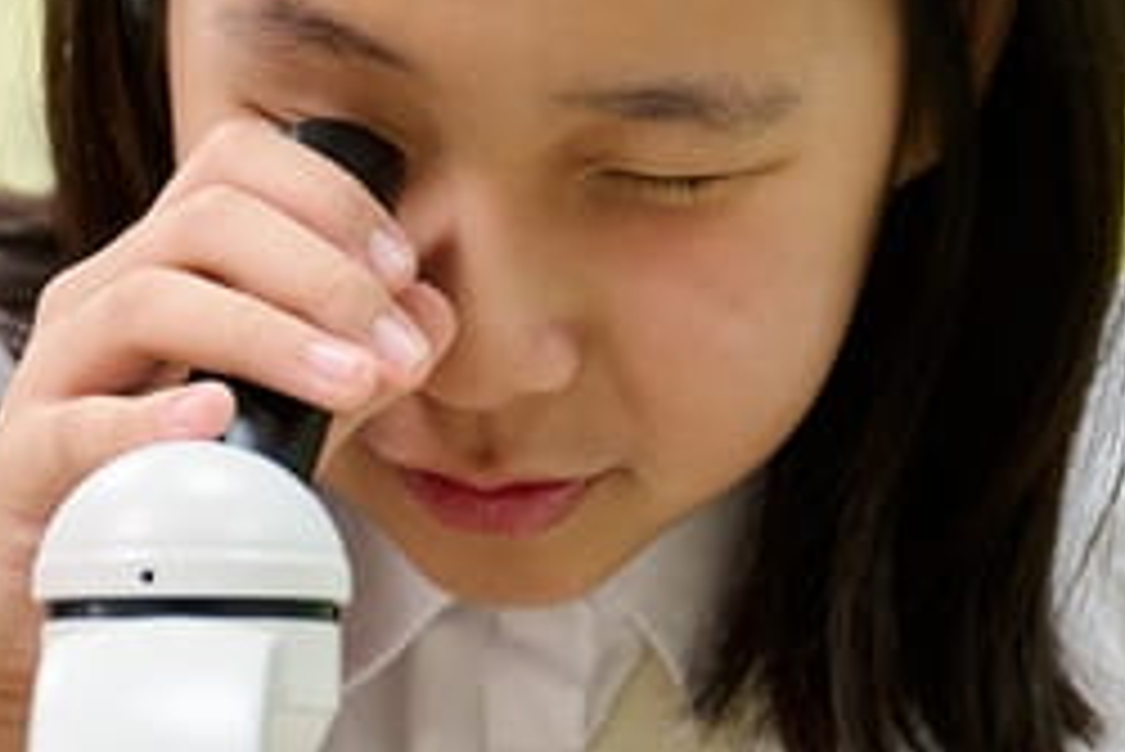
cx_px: -189
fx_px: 8755
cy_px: 455
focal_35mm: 280
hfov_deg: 7.3
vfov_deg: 4.9
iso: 500
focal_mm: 70
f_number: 2.8
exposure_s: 1/200
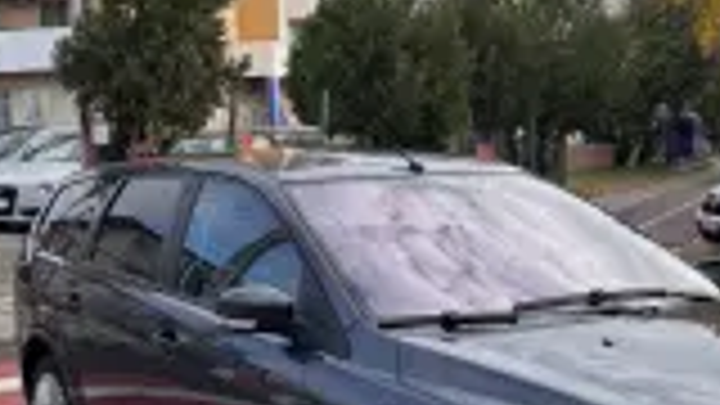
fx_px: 1126
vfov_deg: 20.4
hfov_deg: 35.4
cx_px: 342
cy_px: 238
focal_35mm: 59
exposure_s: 1/1425
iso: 80
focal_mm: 6.76
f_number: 1.78
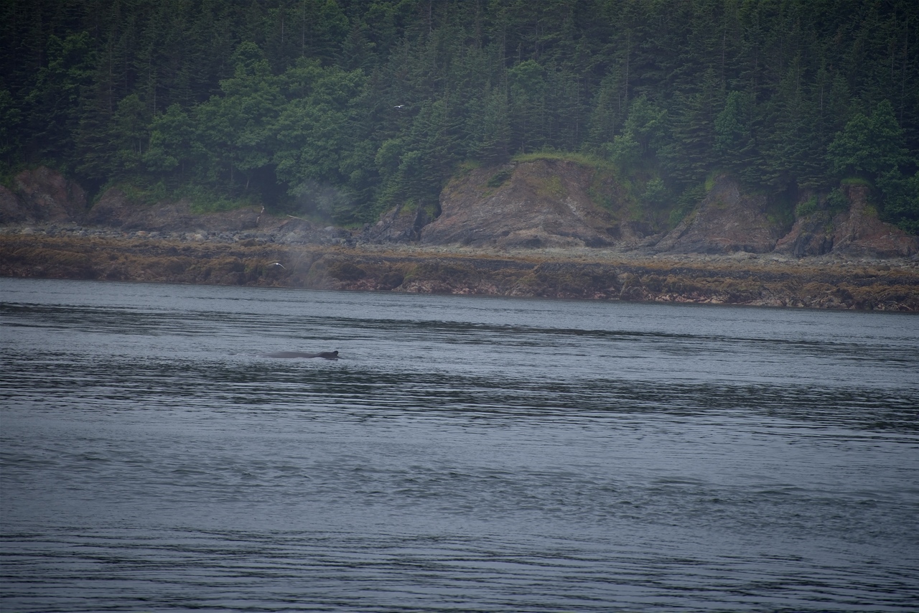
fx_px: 7660
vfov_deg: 4.6
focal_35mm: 300
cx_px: 460
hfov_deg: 6.9
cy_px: 306
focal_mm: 300
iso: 160
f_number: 5.6
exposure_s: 1/640
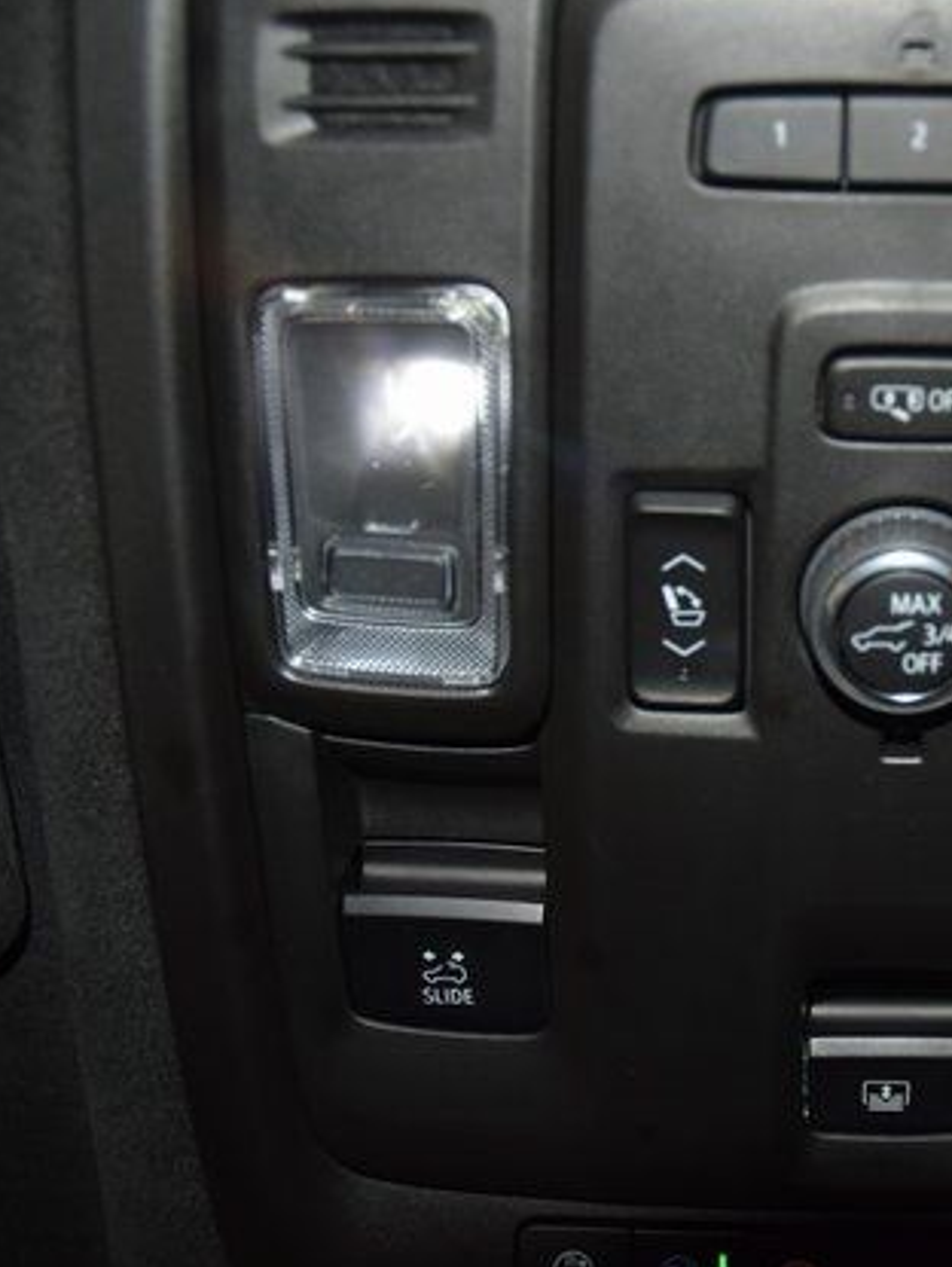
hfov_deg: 33.8
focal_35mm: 40
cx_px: 879
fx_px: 1465
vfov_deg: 46.8
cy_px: 634
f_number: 3.5
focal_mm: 18
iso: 500
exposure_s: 1/80
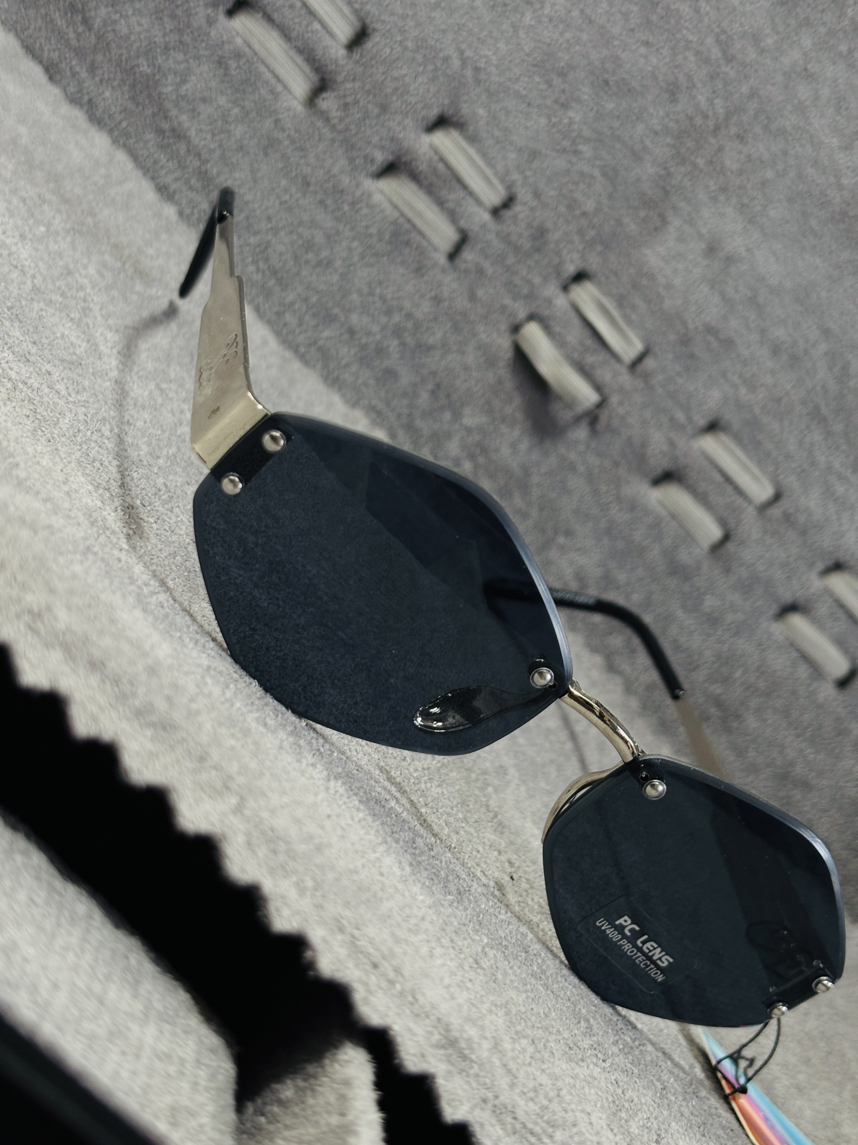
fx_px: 1719
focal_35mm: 52
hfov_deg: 28.0
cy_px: 572
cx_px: 429
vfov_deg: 36.8
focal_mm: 5.96
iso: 80
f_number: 1.6
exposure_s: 1/50
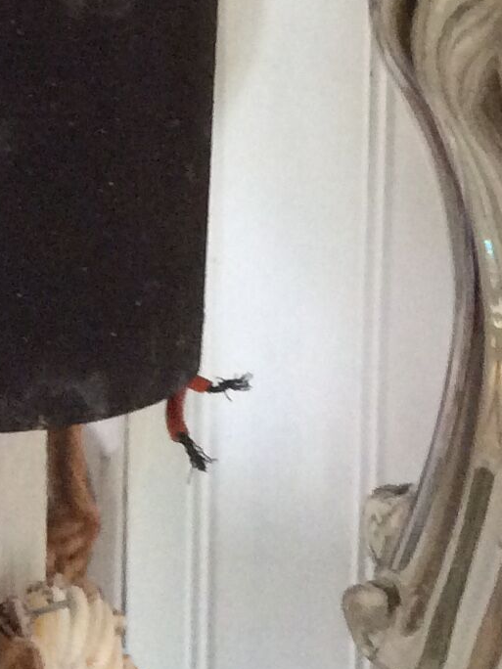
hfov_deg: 12.0
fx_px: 2340
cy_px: -30
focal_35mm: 121
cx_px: 619
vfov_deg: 15.9
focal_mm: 3.3
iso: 200
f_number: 2.4
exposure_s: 1/25
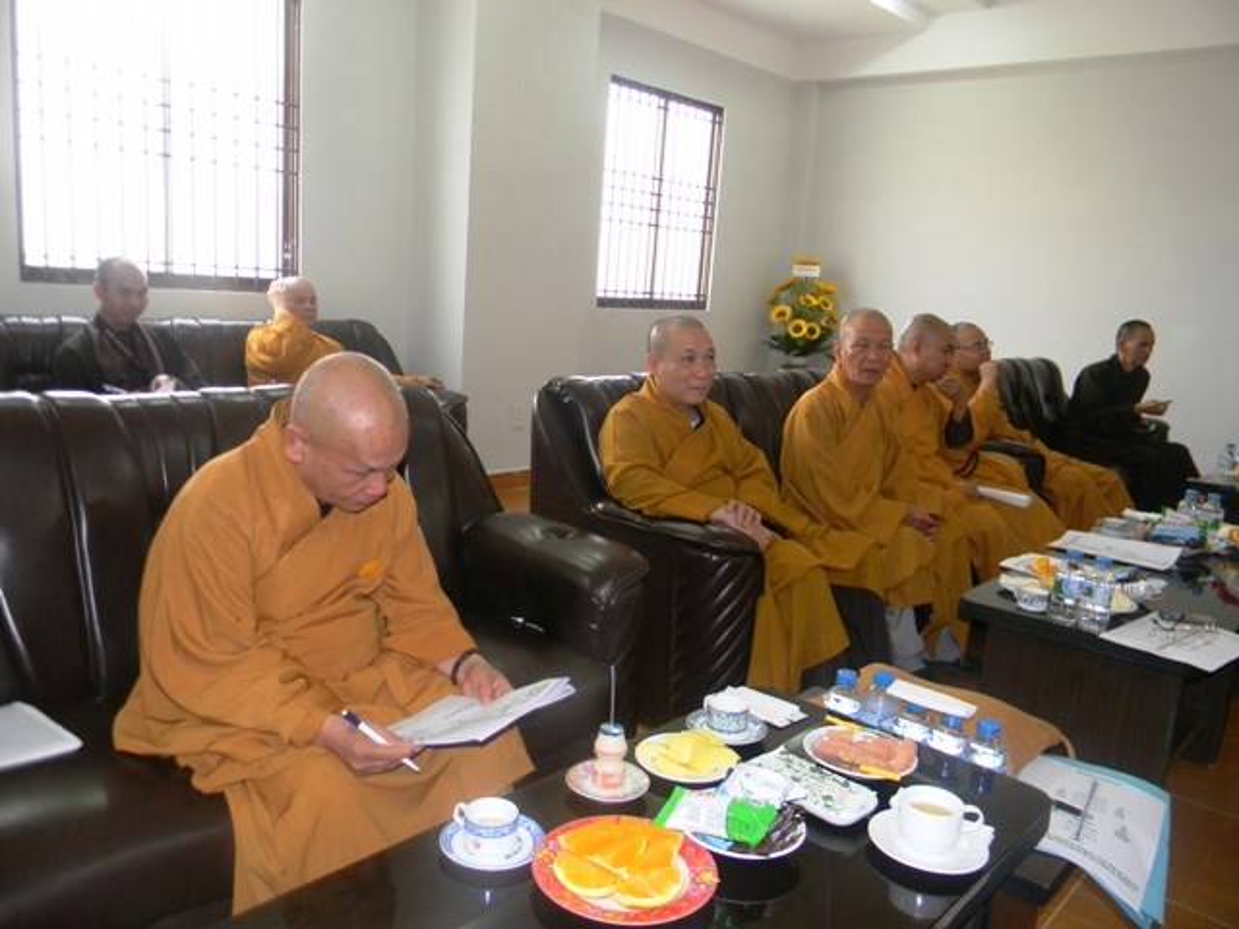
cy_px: 464
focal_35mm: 28
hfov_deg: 63.4
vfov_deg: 49.7
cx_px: 620
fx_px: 1002
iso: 200
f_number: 3.5
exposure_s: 1/28.2
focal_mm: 5
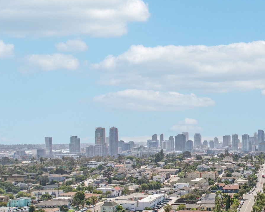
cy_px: 143
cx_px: 260
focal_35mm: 47
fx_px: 369
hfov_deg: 36.0
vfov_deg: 31.8
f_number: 2.8
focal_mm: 8.38
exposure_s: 1/4000
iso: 100
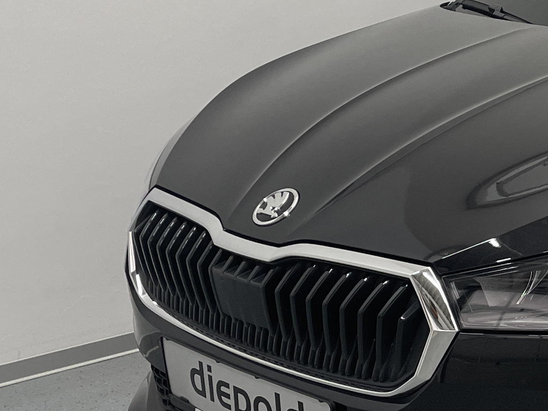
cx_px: 761
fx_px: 1377
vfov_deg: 17.0
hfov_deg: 20.1
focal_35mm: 87
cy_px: 253
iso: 80
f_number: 1.6
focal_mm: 4.2
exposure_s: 1/100
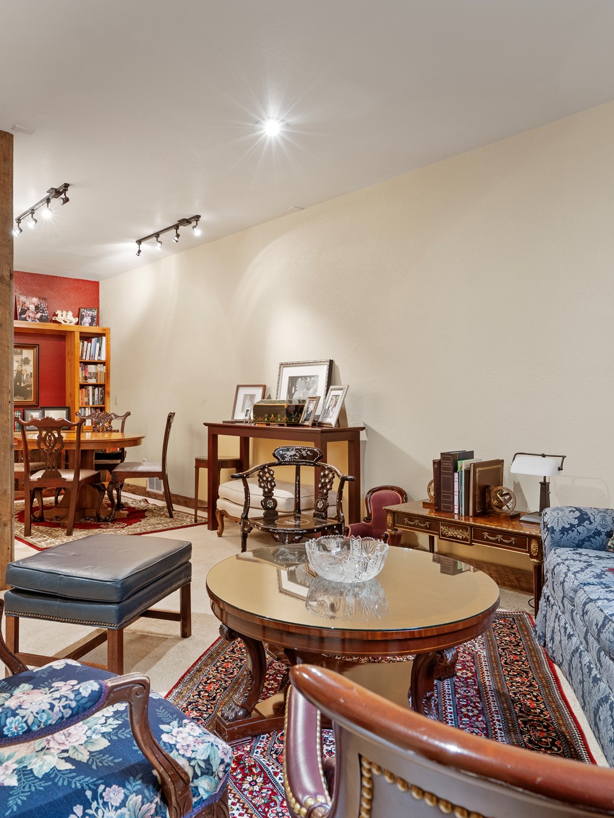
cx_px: 263
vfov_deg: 71.6
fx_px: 568
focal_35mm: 24
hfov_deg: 56.6
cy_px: 418
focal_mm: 16
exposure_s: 1/6
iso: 320
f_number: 7.1
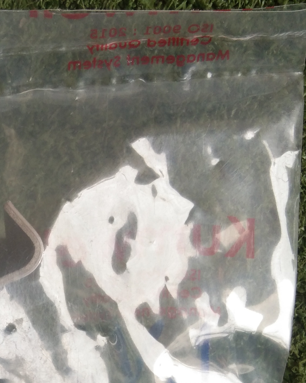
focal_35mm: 86
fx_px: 973
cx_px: -47
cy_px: 347
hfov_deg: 17.2
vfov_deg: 21.7
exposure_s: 1/100
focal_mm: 3.65
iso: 93
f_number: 2.2
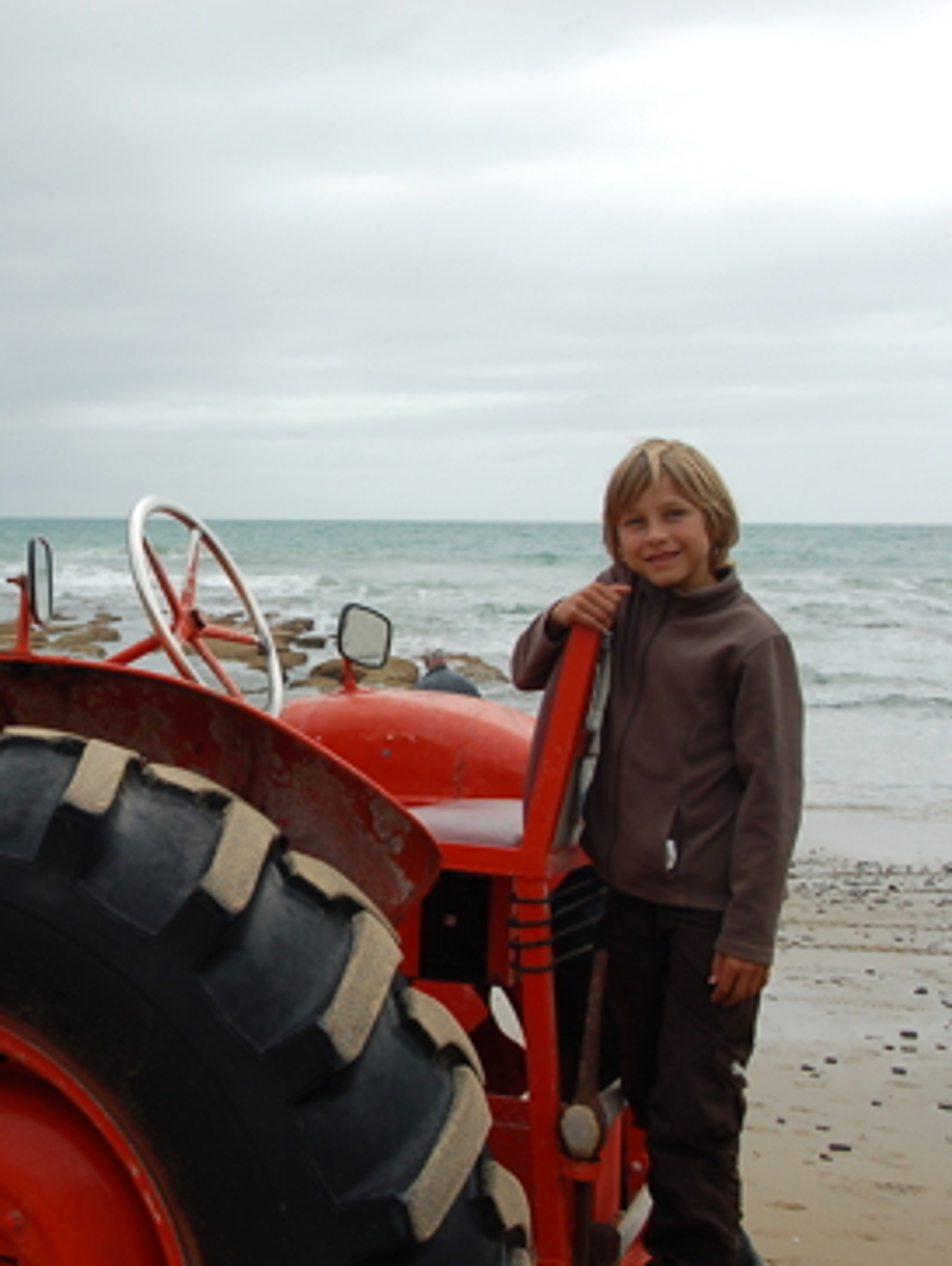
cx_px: 136
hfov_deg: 29.3
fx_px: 1757
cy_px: 631
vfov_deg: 39.6
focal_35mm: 48
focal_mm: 22
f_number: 9
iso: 200
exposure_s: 1/320
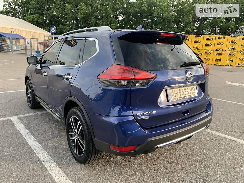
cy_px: 92
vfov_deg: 53.1
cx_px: 122
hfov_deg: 67.3
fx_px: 183
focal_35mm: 26
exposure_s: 1/122
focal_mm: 4.2
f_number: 1.8
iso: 25
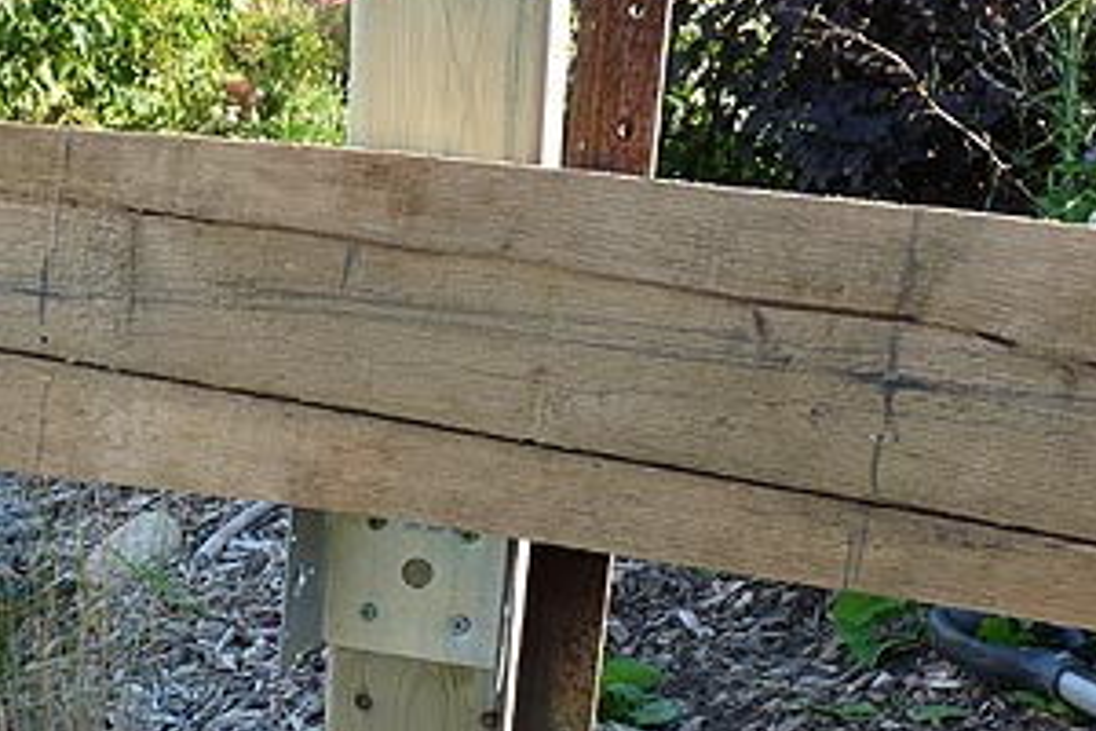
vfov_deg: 22.5
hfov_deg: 33.0
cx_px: 343
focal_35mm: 60
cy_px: 501
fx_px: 1827
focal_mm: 4.8
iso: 100
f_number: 4
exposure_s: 1/100
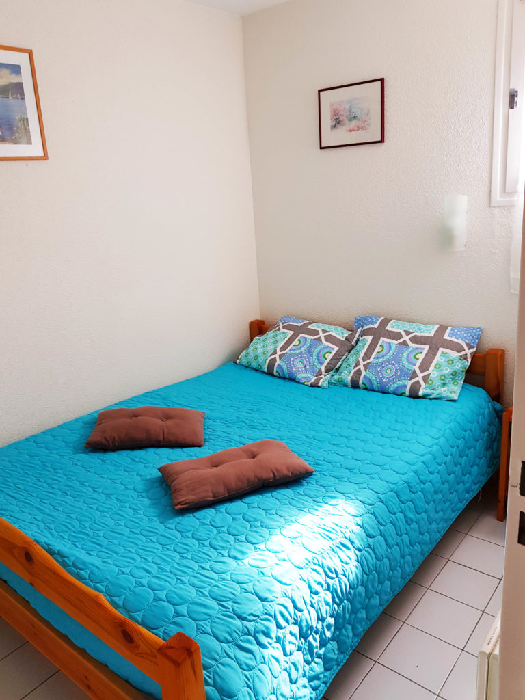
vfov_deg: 67.3
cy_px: 350
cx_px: 262
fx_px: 526
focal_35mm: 26
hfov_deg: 53.1
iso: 64
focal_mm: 4.2
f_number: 1.7
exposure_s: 1/100
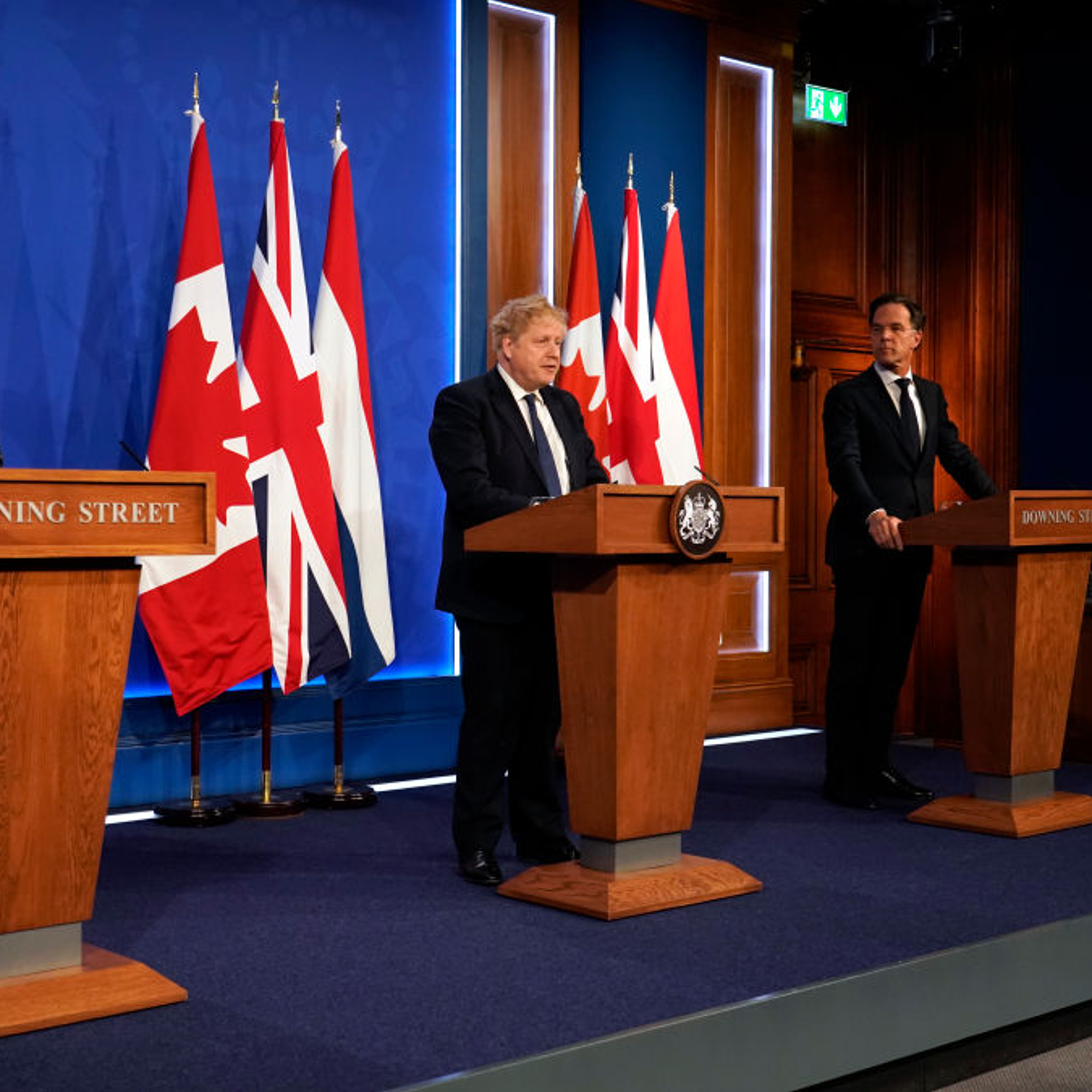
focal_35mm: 49
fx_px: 1749
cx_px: 409
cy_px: 541
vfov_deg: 34.7
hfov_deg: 34.5
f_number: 4
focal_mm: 38
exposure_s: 1/320
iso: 3200
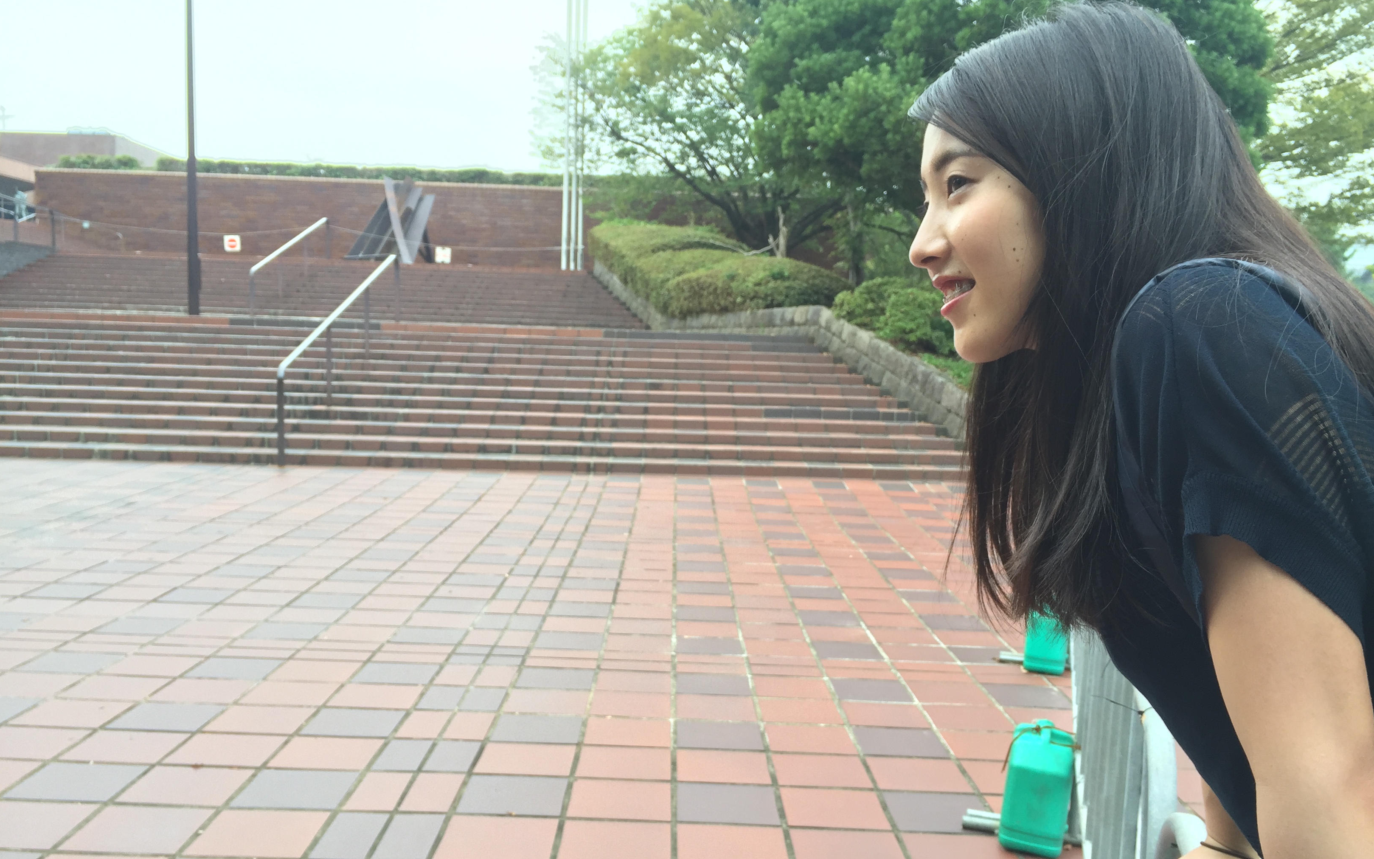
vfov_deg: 40.5
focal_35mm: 31
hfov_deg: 61.2
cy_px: 502
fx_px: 1161
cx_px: 685
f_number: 2.2
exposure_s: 1/175
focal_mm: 4.15
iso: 32
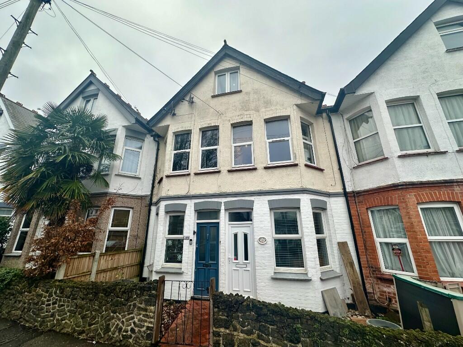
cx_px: 232
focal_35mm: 14
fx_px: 187
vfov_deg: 85.7
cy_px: 174
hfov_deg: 102.1
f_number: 2.2
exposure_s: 1/203
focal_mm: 2.22
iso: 40
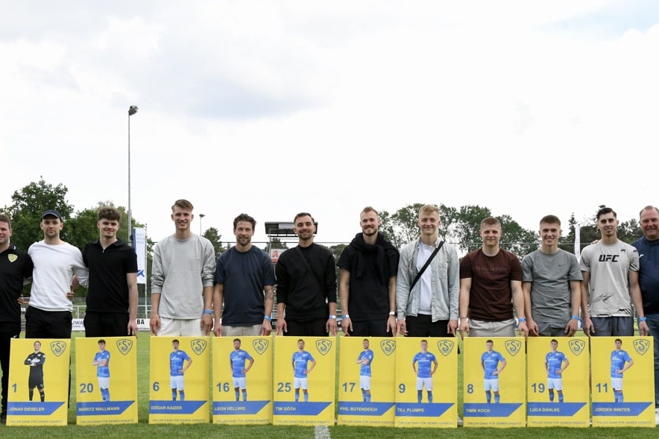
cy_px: 298
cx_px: 278
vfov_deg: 31.6
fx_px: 769
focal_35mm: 42
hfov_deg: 46.3
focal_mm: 29
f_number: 11
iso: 2000
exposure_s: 1/800
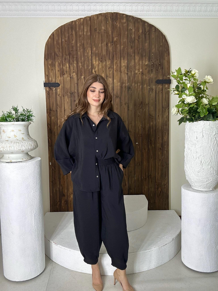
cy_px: 146
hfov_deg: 46.8
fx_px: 252
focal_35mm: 30
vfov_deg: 60.0
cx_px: 109
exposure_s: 1/121
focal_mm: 2.69
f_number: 1.9
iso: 50
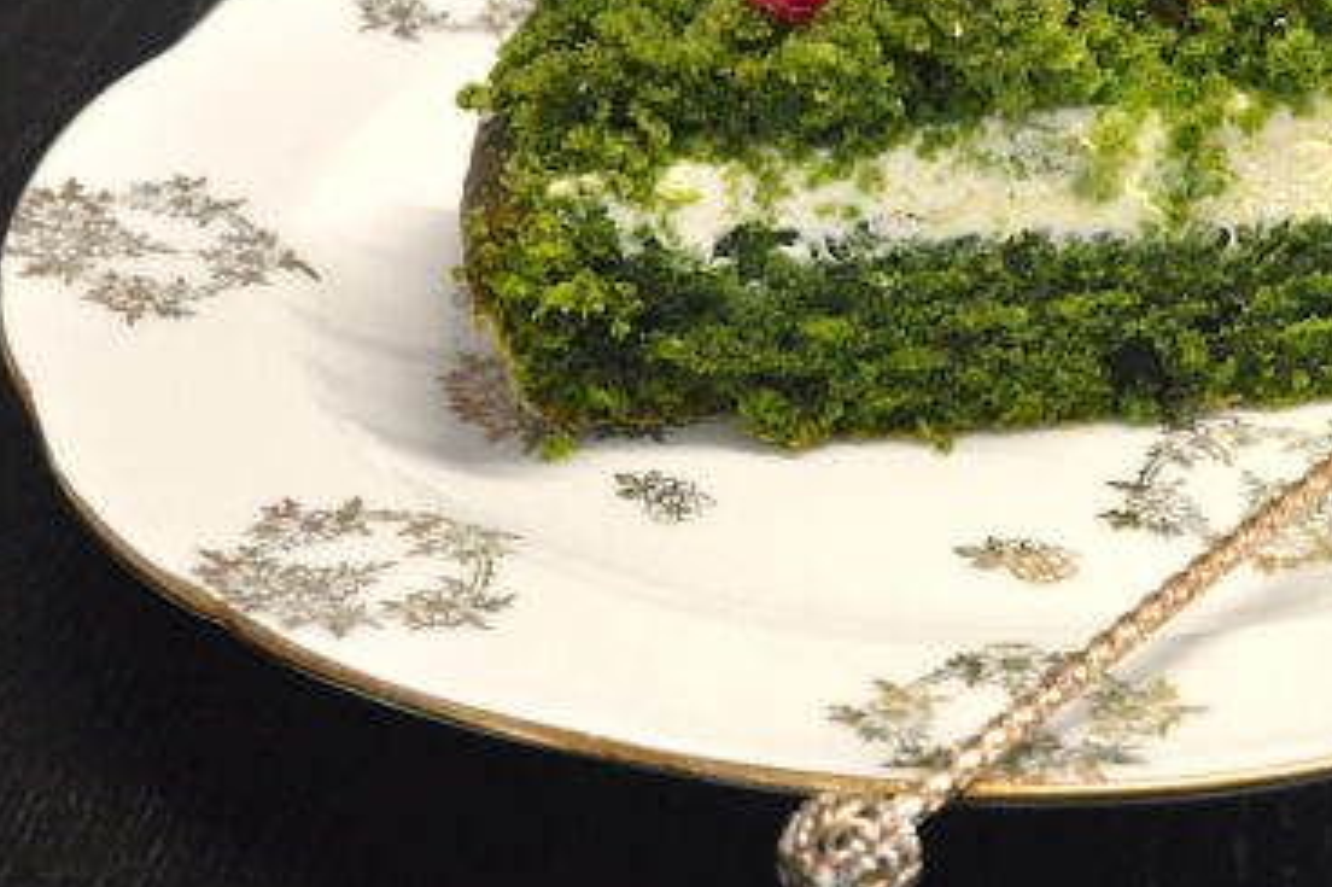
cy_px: 300
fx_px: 3958
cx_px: 1032
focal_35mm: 107
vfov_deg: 12.8
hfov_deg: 18.9
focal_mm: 35
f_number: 10
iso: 3200
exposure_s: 1/100
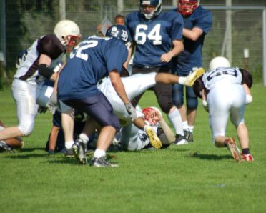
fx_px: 4041
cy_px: 106
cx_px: 158
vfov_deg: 3.0
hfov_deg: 3.8
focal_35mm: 513
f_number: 5.6
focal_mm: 300
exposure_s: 1/1000
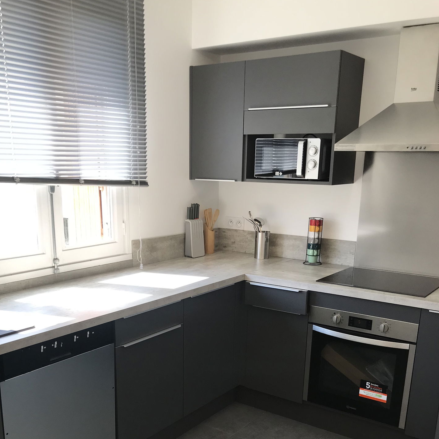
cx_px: 198
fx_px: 531
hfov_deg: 44.9
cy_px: 327
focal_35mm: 37
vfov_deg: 43.6
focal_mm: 3.99
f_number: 1.8
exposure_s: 1/129
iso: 20
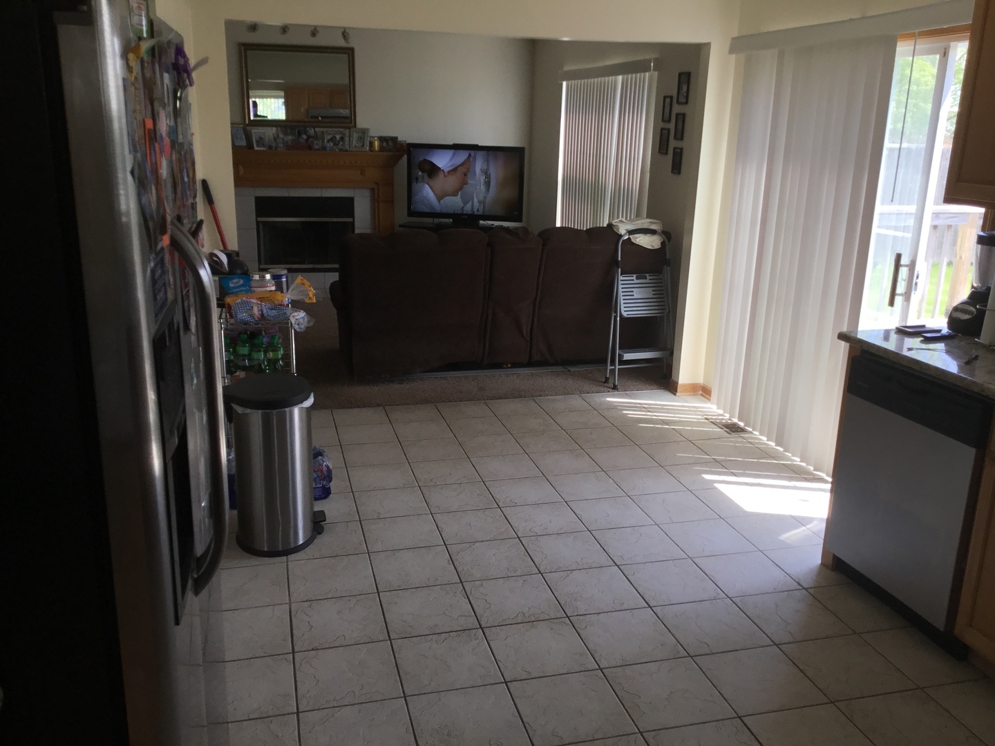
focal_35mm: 31
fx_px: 891
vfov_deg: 45.4
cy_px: 373
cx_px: 498
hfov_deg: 58.4
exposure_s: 1/120
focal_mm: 3.3
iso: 25
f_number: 2.4
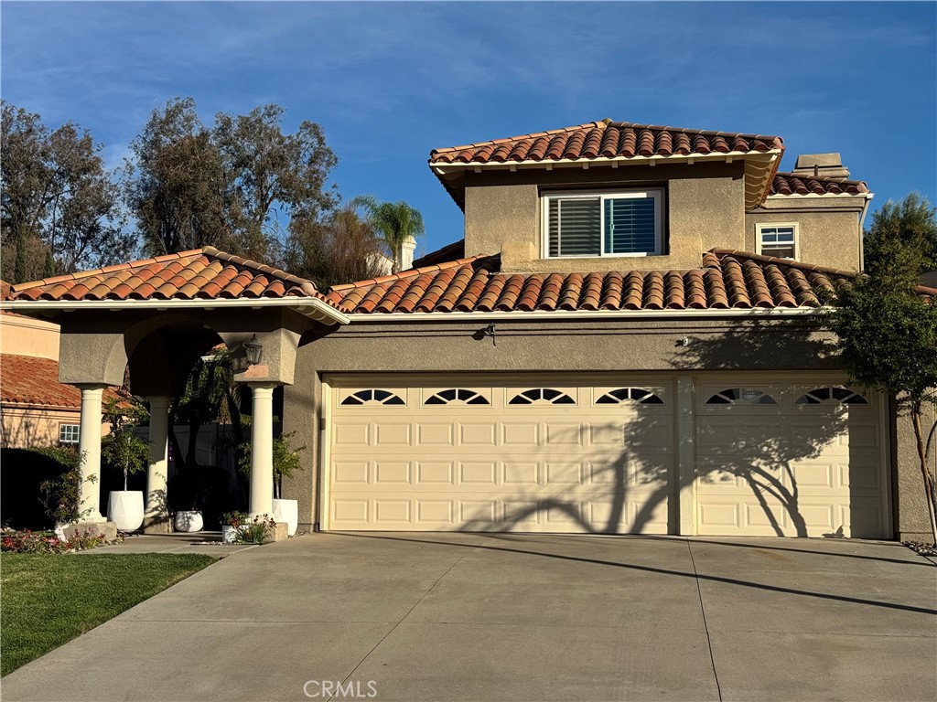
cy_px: 351
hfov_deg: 39.7
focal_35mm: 48
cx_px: 468
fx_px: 1299
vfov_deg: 30.3
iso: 80
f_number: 1.78
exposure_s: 1/7937
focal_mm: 6.76
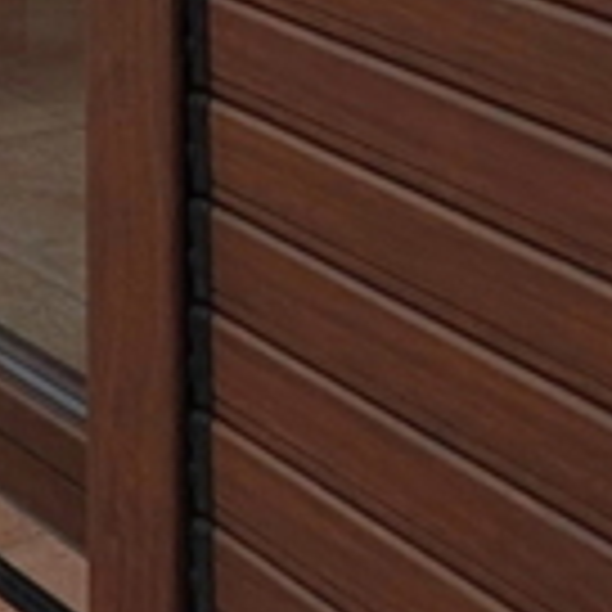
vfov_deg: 12.7
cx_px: -1098
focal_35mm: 94
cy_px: -988
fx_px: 1880
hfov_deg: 12.0
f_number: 1.7
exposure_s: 1/2088
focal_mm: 2.02
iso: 54
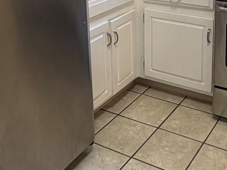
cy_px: -27
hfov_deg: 35.1
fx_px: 354
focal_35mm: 54
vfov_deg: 24.7
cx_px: 159
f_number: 2.2
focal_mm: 2.22
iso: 200
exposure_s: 1/60
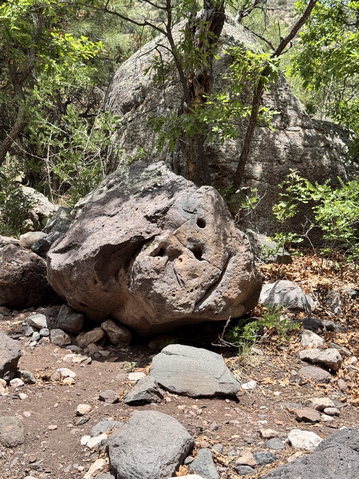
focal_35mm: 48
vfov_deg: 39.7
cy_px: 240
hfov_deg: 30.3
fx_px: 664
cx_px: 180
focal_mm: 6.76
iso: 64
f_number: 1.78
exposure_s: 1/2179
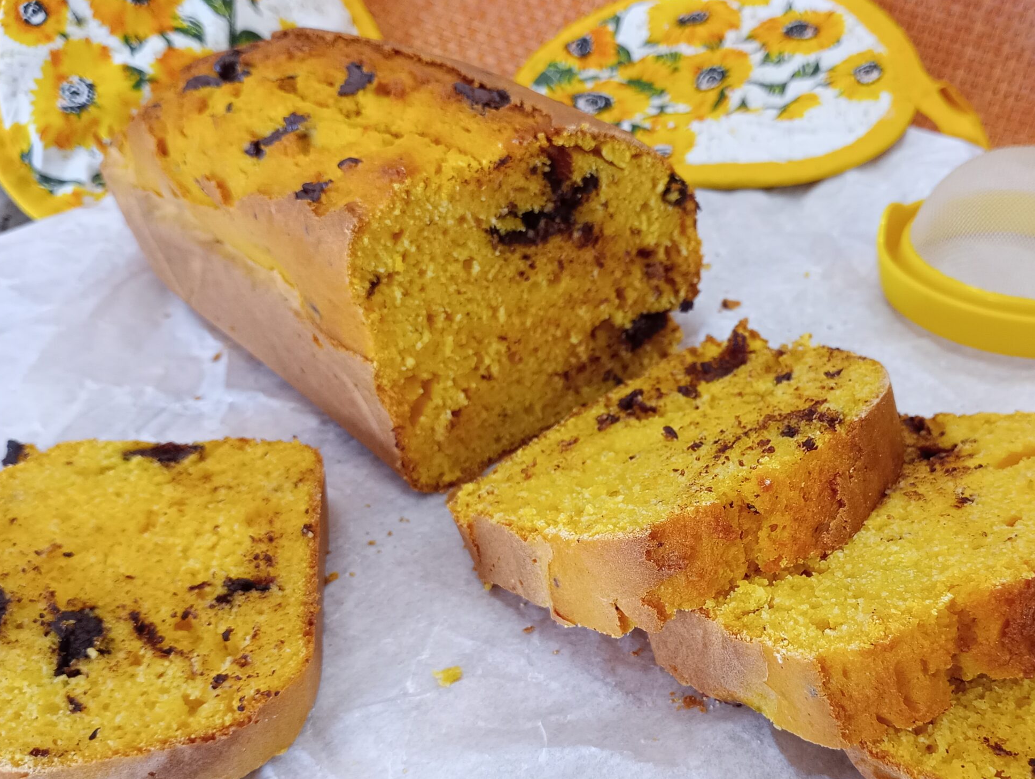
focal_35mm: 37
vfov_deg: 38.7
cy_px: 453
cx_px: 669
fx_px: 1108
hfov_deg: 49.4
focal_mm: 4.27
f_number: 1.8
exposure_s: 1/50
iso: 507
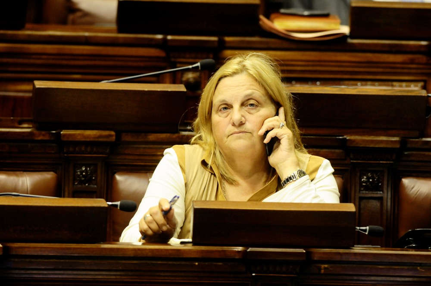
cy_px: 143
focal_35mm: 450
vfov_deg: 3.0
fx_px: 5380
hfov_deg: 4.6
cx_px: 216
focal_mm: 300
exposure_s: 1/50
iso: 1000
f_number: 4.5
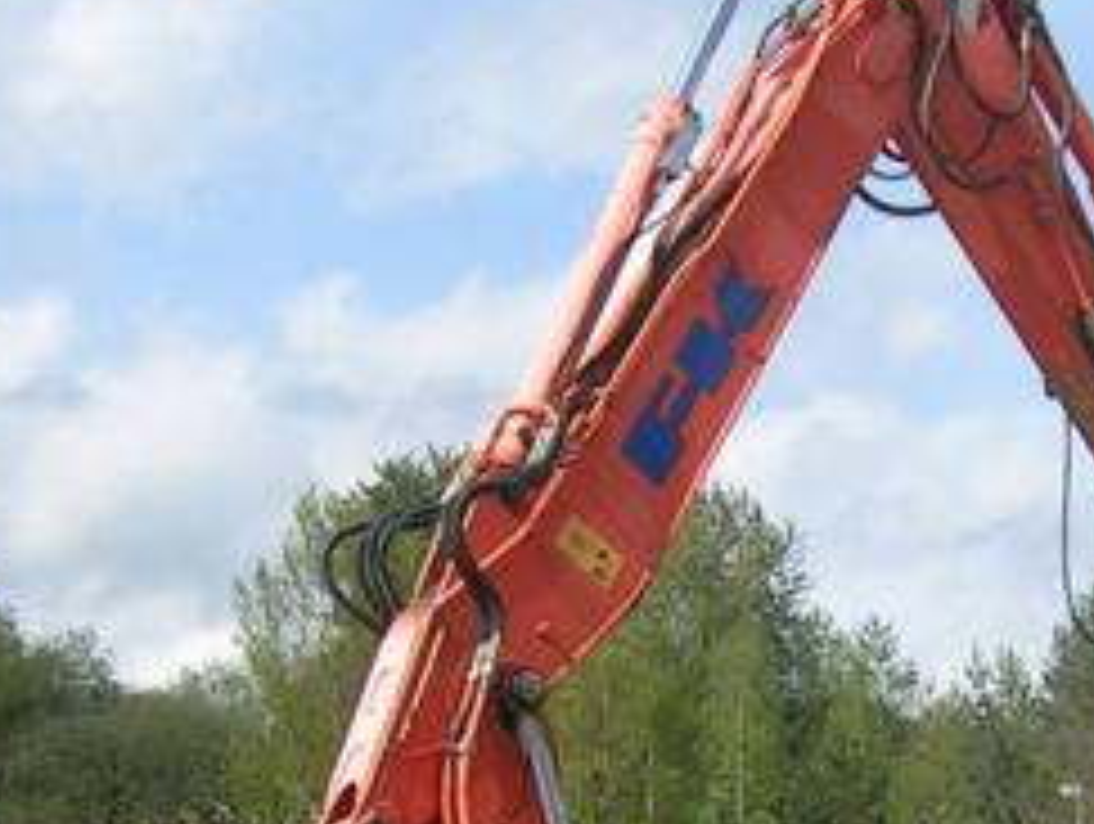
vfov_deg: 12.7
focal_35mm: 115
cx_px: 945
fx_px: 3640
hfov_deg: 16.9
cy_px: 928
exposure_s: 1/501
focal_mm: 5.4
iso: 50
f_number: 4.8
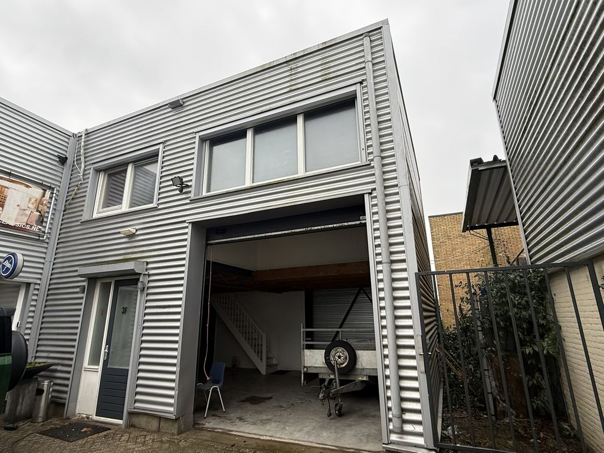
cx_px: 302
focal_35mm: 14
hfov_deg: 102.1
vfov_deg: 85.7
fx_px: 244
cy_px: 226
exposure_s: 1/127
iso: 64
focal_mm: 2.22
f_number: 2.2
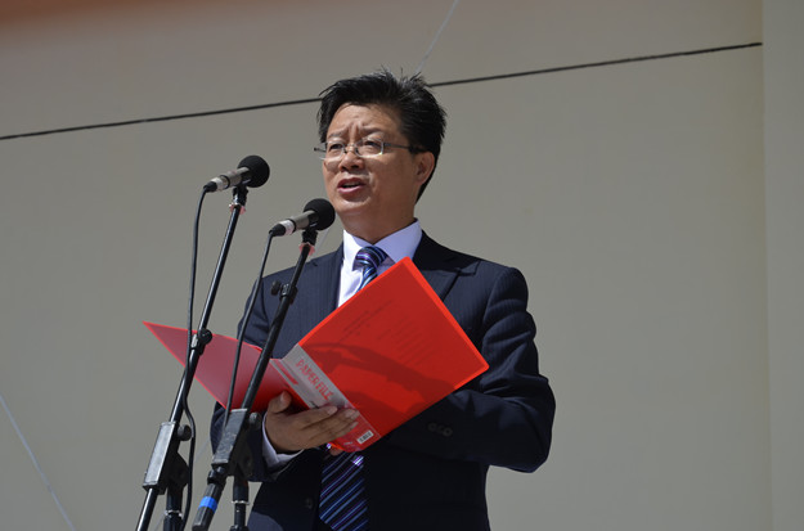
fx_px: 2205
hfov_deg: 20.7
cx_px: 402
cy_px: 266
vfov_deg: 13.7
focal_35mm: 99
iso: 100
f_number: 8
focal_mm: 66
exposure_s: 1/250
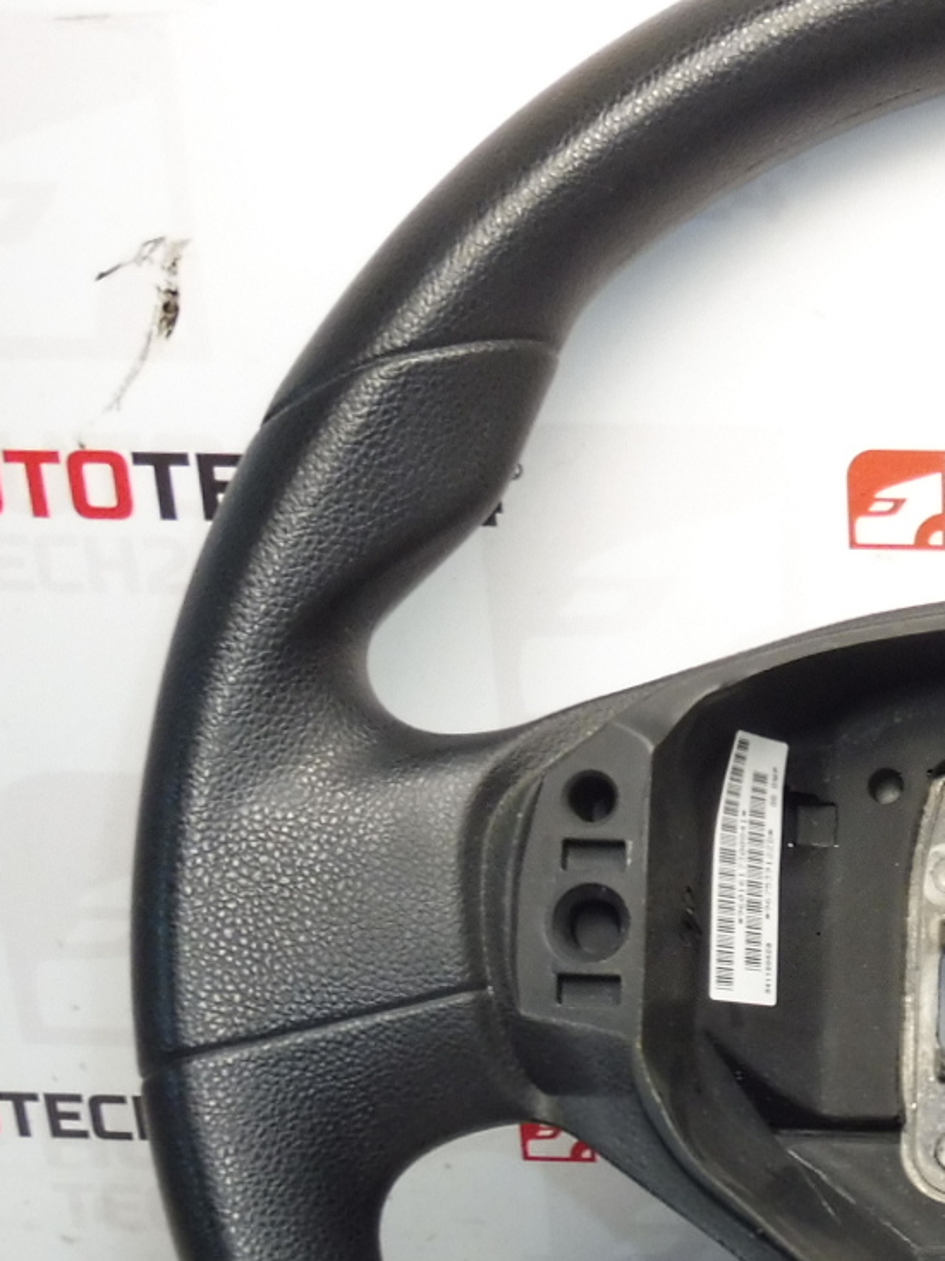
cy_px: 1007
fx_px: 2440
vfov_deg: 28.4
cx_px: 1117
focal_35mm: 67
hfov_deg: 20.6
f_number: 3.5
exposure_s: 1/60
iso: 200
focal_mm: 4.3
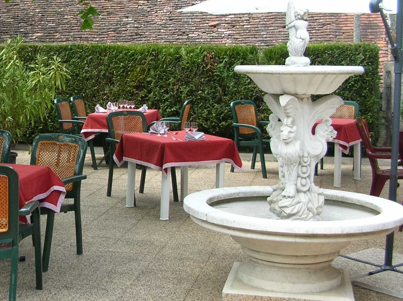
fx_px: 768
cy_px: 111
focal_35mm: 66
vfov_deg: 22.2
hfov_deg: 28.2
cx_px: 37
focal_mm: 5.8
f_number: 2.8
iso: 50
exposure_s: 1/323
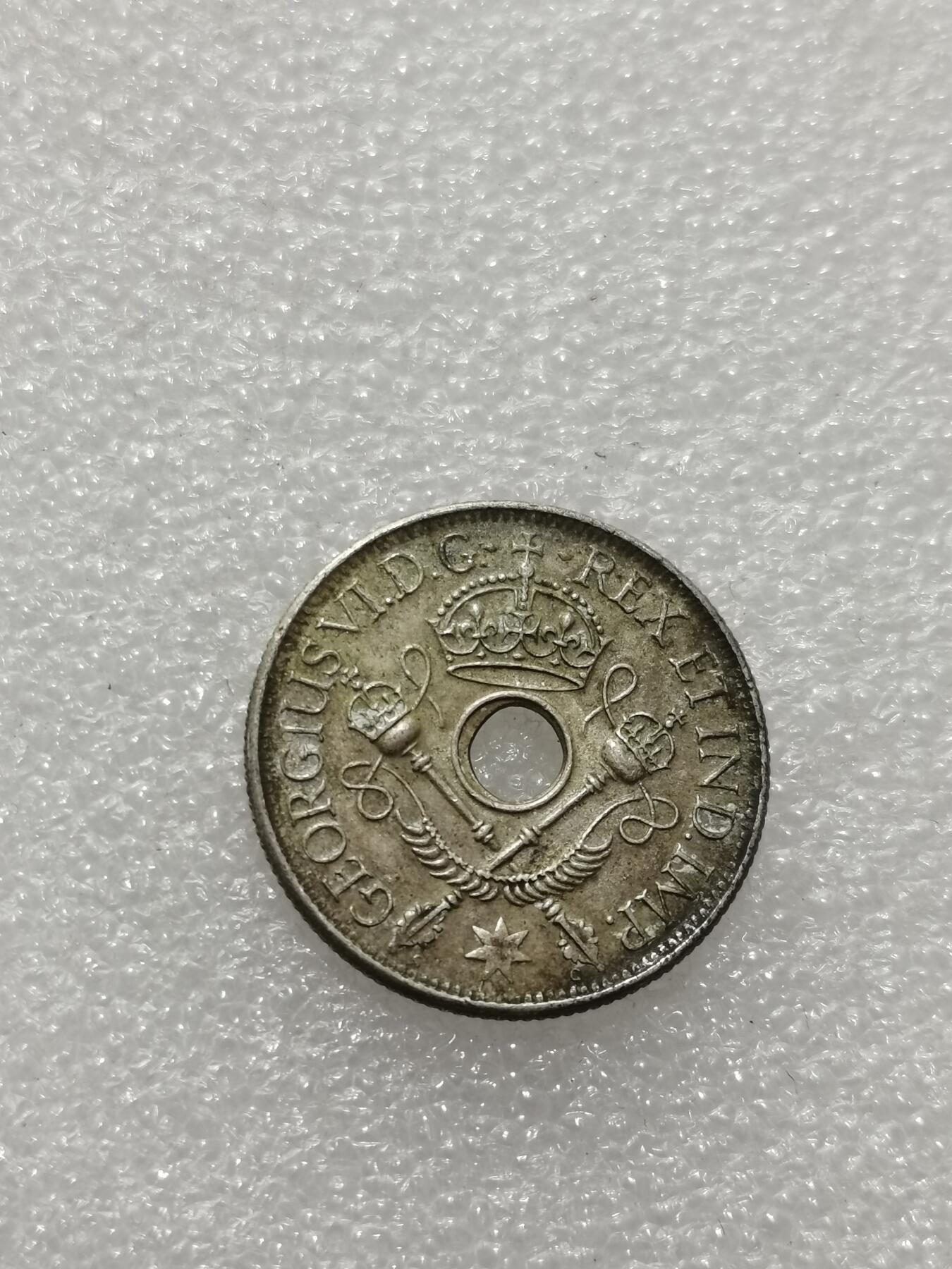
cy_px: 634
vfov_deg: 28.6
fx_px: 2493
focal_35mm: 68
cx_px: 476
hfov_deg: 21.6
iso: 64
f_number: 1.8
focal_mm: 5.58
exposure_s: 1/100
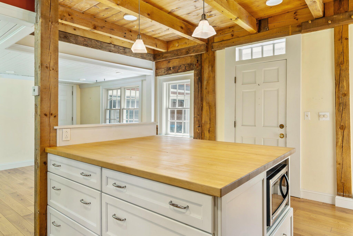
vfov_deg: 55.1
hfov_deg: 76.1
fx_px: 225
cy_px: 118
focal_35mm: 23
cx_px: 176
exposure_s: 1
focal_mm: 23
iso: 64
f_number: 9
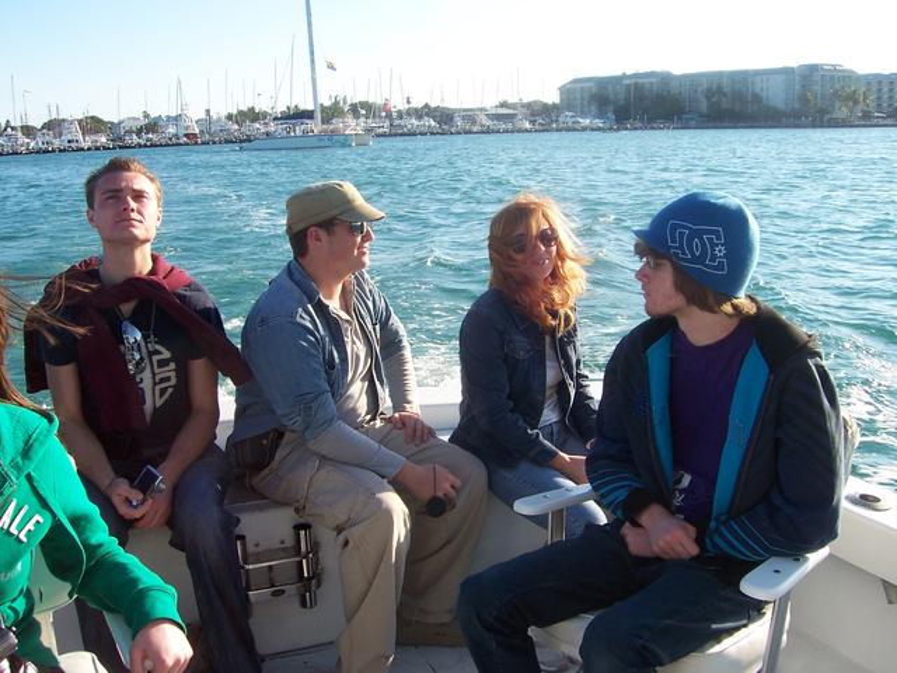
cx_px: 448
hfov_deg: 51.4
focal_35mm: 36
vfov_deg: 39.7
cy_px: 336
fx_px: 933
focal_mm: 6
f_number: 4.8
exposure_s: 1/250
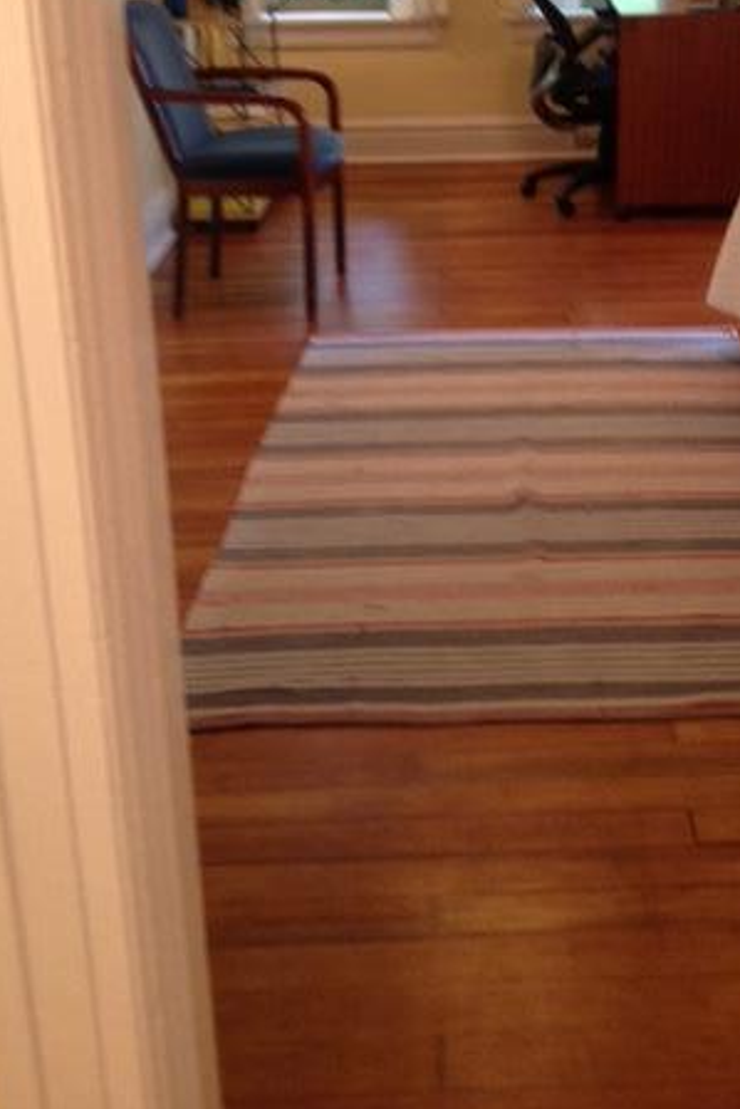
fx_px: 1602
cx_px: 542
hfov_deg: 25.7
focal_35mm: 52
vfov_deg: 37.5
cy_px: 322
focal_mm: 4.28
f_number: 2.4
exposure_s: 1/20
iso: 250
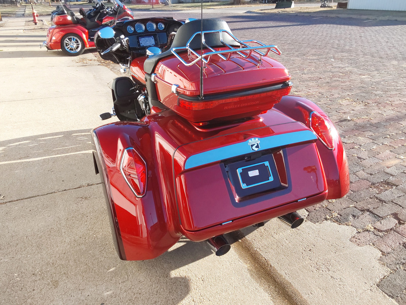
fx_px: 328
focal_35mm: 28
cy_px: 152
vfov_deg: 49.7
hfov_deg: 63.4
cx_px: 203
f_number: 1.9
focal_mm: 2.91
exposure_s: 1/520
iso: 50
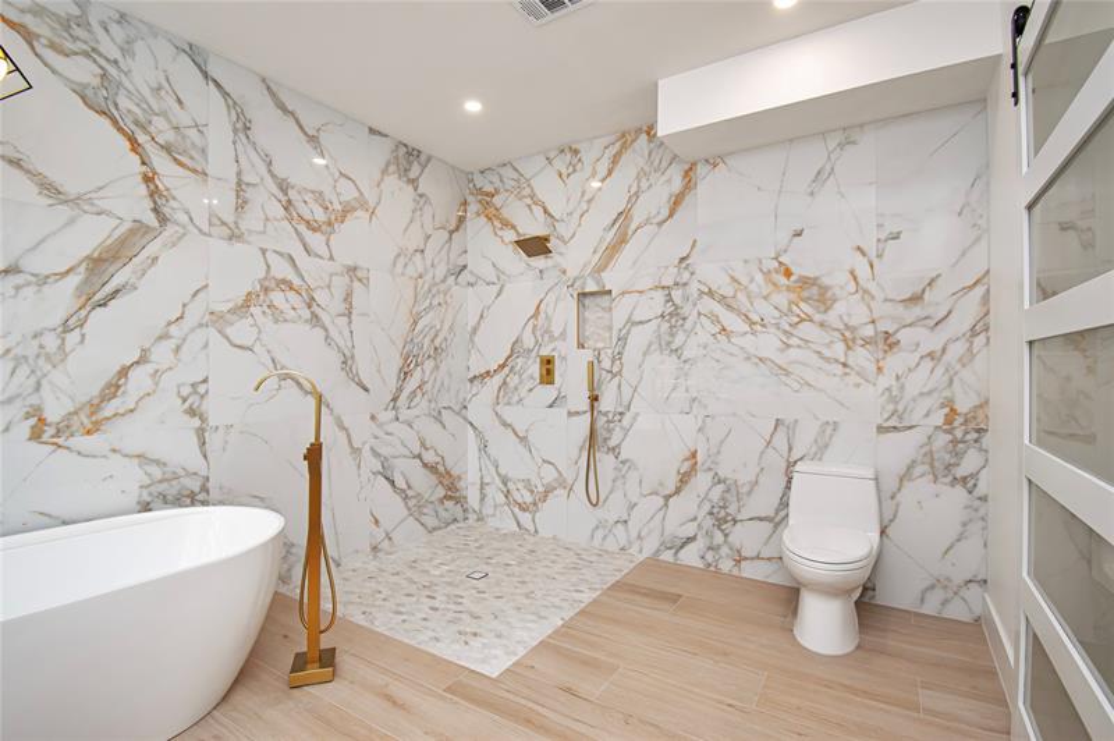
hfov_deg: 100.4
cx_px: 557
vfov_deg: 77.2
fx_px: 464
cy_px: 370
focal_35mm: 15
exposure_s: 1/125
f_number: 5.6
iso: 500
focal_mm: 10
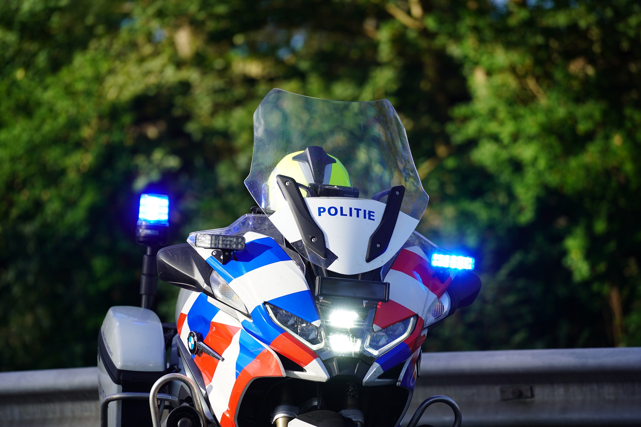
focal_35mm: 200
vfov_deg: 6.9
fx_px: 3561
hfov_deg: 10.3
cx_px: 320
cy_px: 214
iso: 100
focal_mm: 200
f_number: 4.5
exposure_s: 1/250
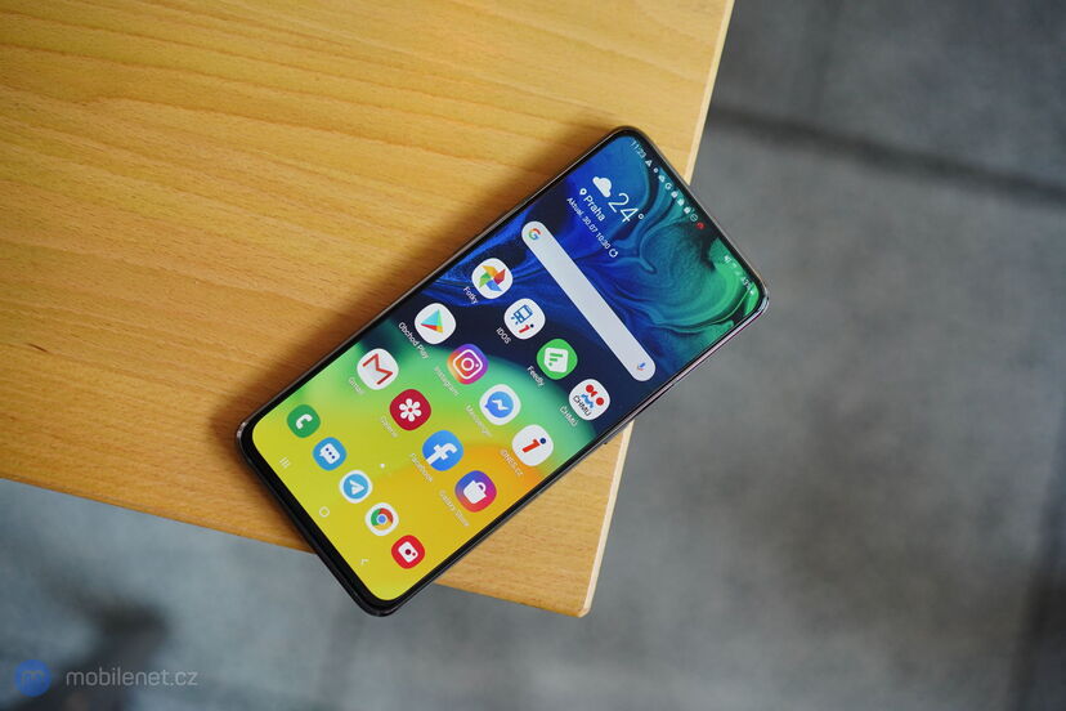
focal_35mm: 55
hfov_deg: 36.2
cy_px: 356
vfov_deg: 24.6
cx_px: 533
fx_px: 1628
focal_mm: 55
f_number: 2.8
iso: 1250
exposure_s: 1/800
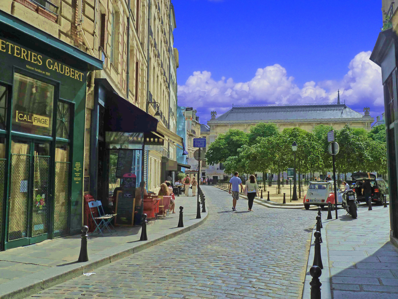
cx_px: 199
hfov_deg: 52.6
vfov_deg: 40.7
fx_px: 402
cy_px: 150
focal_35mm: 35
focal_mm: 5.7
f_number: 5.6
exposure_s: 1/400
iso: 125
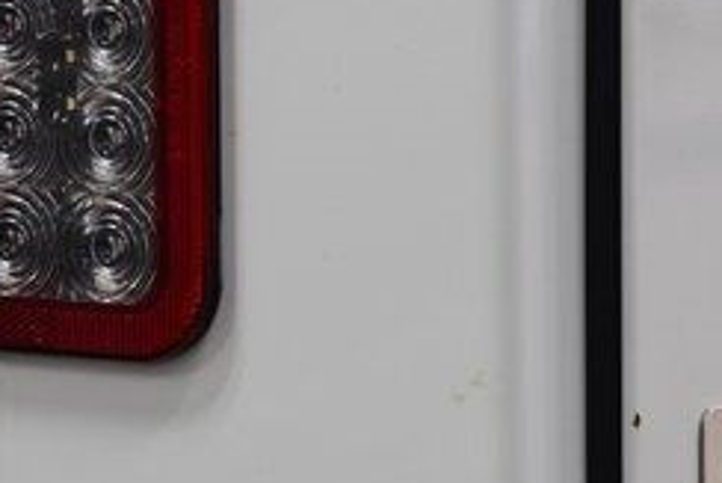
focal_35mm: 275
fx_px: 5518
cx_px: 62
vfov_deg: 5.0
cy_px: 70
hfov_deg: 7.5
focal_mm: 70
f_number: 5
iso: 1600
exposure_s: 1/125
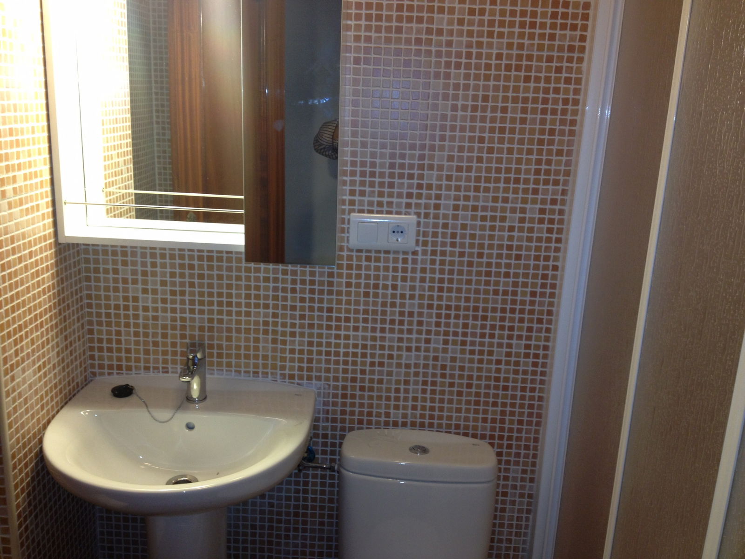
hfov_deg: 52.6
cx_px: 372
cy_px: 280
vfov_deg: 40.7
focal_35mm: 35
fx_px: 753
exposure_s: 1/20
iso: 80
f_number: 2.4
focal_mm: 4.28
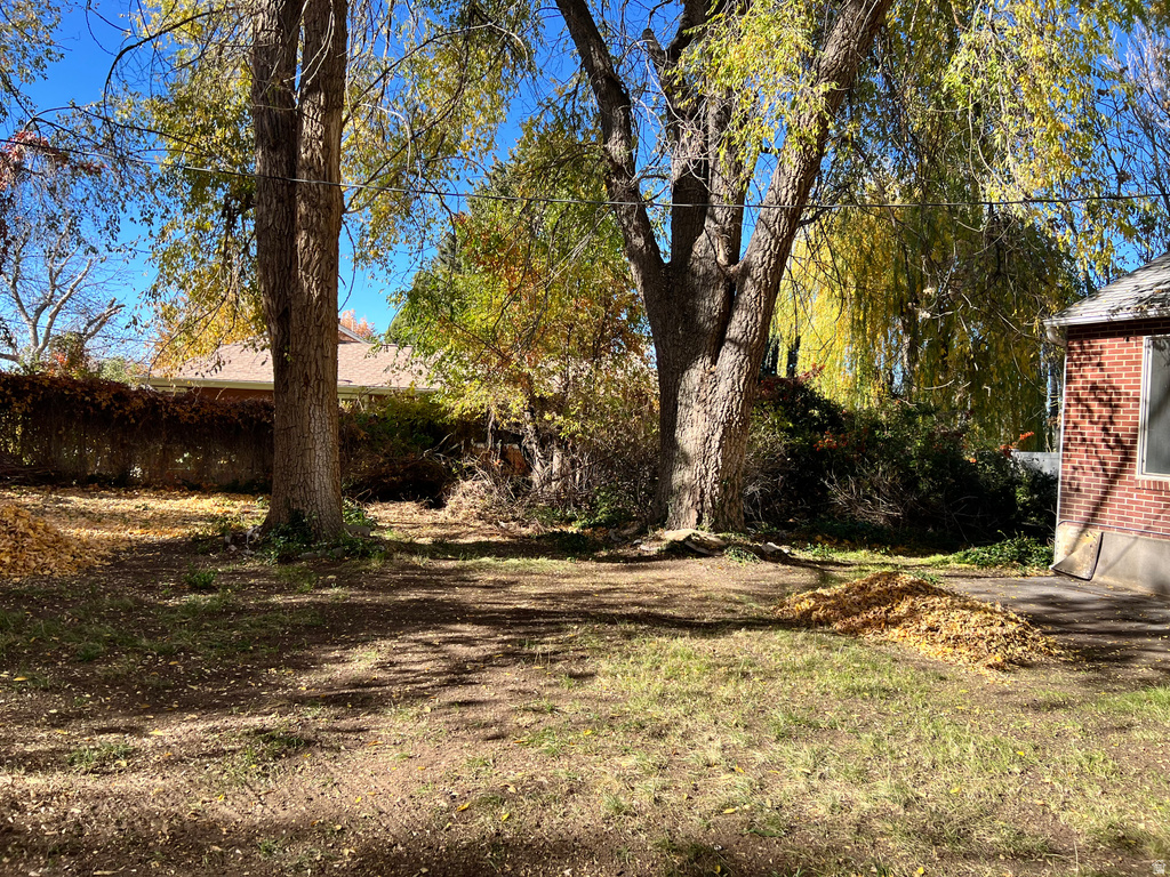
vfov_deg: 53.1
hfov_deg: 67.3
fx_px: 879
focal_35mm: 26
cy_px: 438
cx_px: 585
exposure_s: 1/1209
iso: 50
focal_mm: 5.7
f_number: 1.5
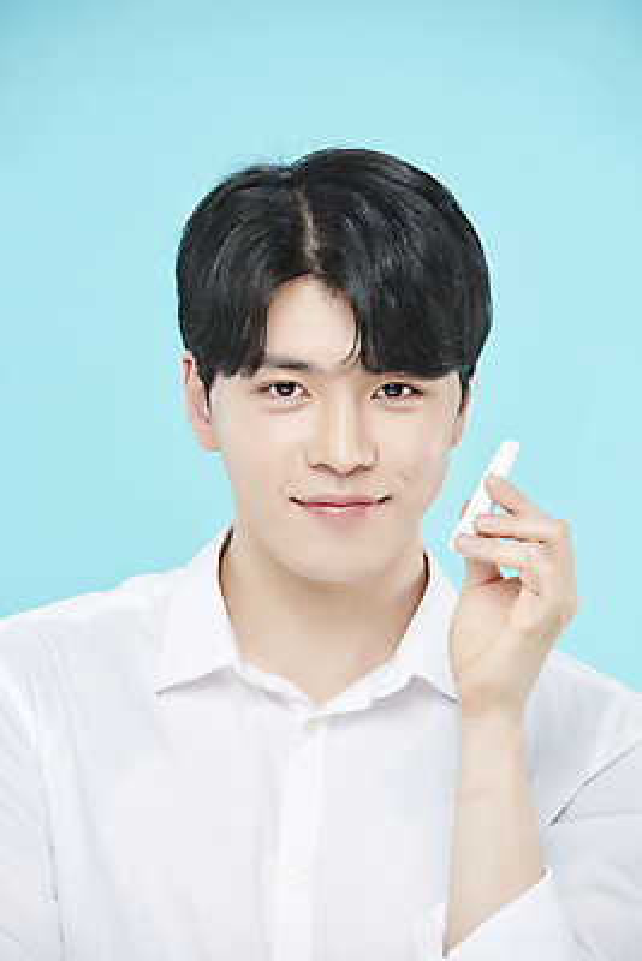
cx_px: 321
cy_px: 480
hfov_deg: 6.9
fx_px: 5345
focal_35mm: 200
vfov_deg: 10.3
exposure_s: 1/125
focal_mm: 200
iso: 64
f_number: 7.1
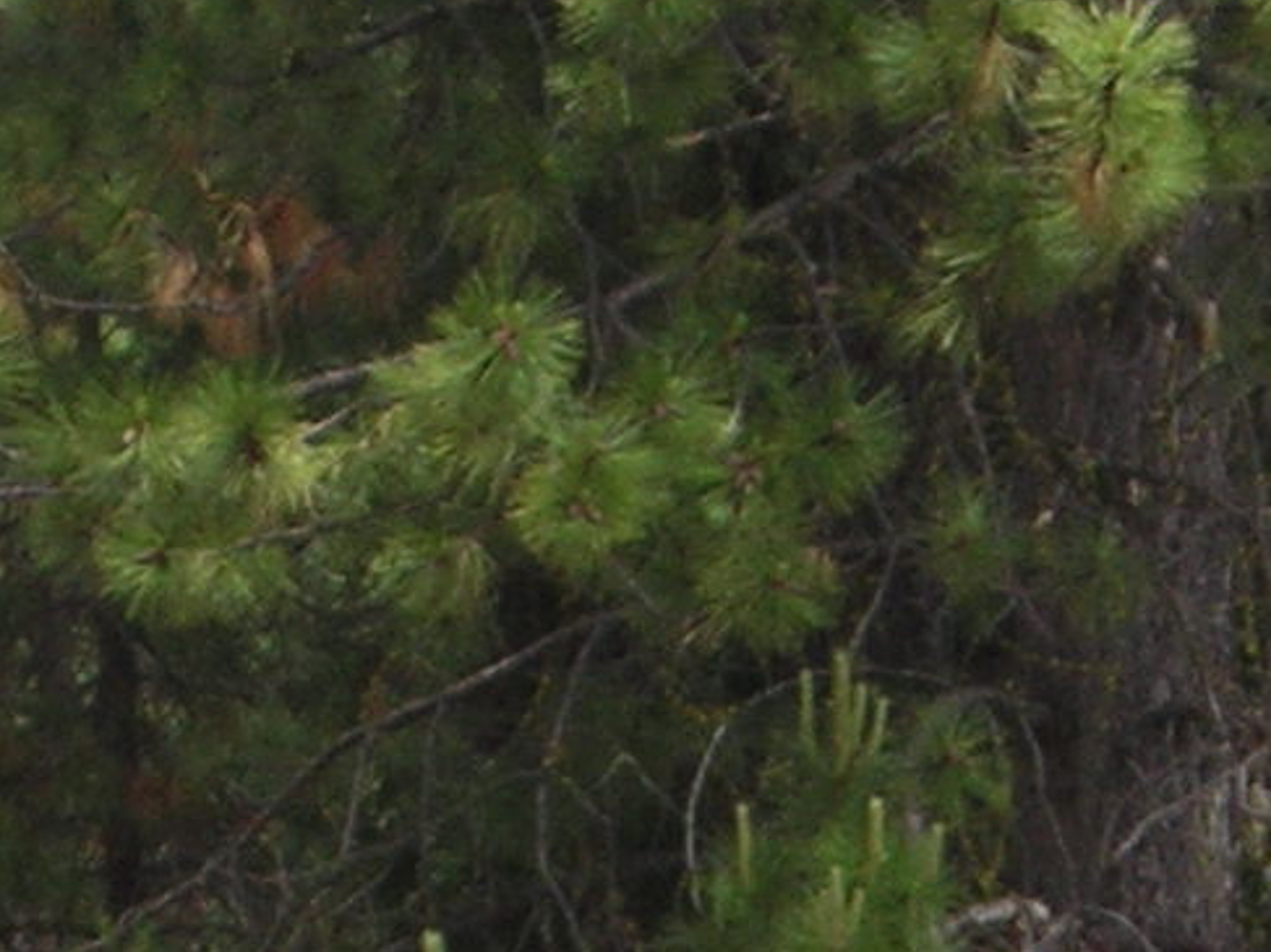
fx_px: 13031
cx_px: 1041
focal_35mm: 355
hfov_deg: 5.6
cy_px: 1528
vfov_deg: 4.2
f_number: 4.7
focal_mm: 14.1
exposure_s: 1/138
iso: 50
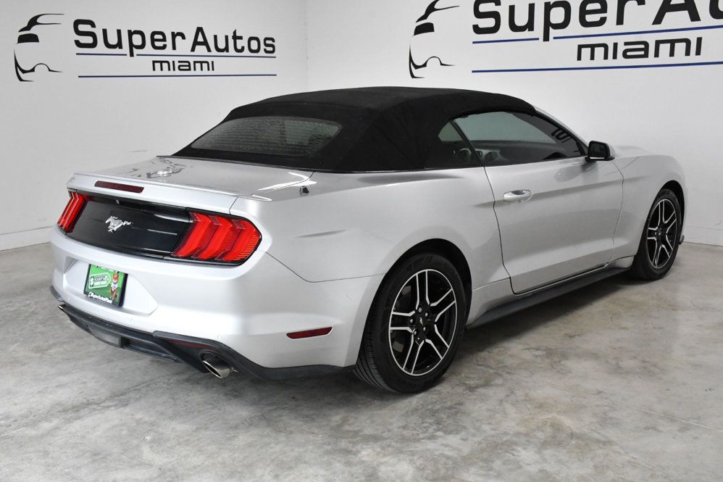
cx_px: 365
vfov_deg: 33.4
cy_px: 241
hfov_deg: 48.5
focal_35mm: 40
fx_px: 803
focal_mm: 26
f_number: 10
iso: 2500
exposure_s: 1/400
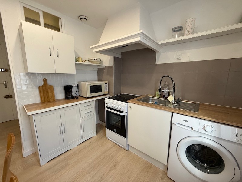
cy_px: 91
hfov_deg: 102.1
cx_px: 121
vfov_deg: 85.7
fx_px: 98
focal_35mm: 14
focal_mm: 2.22
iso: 200
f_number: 2.2
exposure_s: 1/50
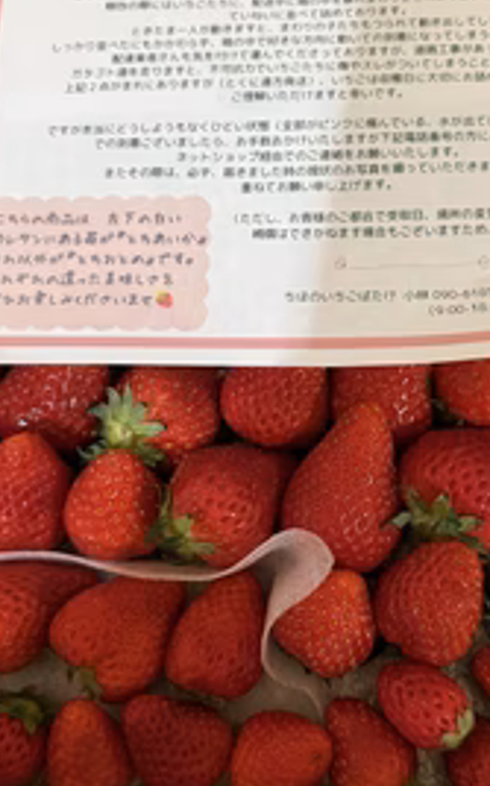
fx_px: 814
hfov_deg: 33.4
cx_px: 302
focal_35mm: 38
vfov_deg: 51.6
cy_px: 396
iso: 400
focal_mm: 6.76
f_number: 1.78
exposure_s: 1/60
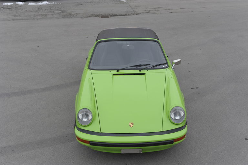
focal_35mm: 42
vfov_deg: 31.8
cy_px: 82
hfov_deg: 46.5
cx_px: 124
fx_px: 289
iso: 200
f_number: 6.3
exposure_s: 1/160
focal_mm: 42
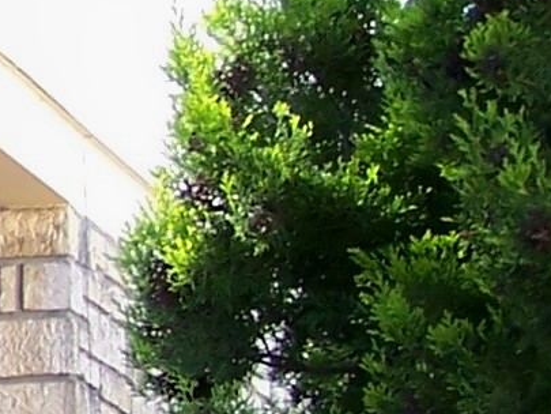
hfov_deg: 6.0
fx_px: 4856
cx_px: -1056
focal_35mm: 305
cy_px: 162
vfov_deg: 4.9
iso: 80
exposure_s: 1/125
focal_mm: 8
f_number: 3
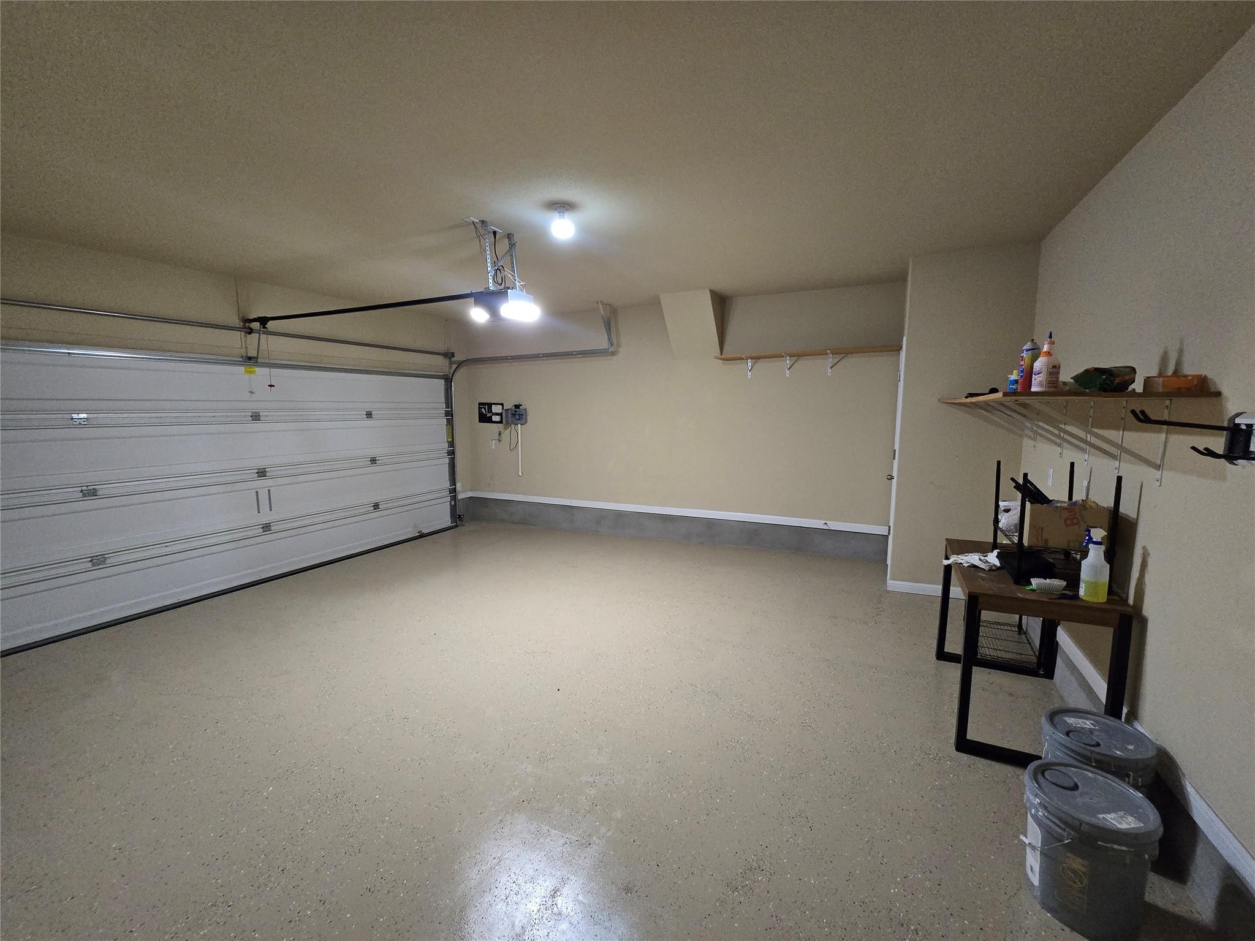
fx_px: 471
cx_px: 628
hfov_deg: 106.2
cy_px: 470
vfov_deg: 89.9
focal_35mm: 13
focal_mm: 2.2
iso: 640
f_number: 2.2
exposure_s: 1/60
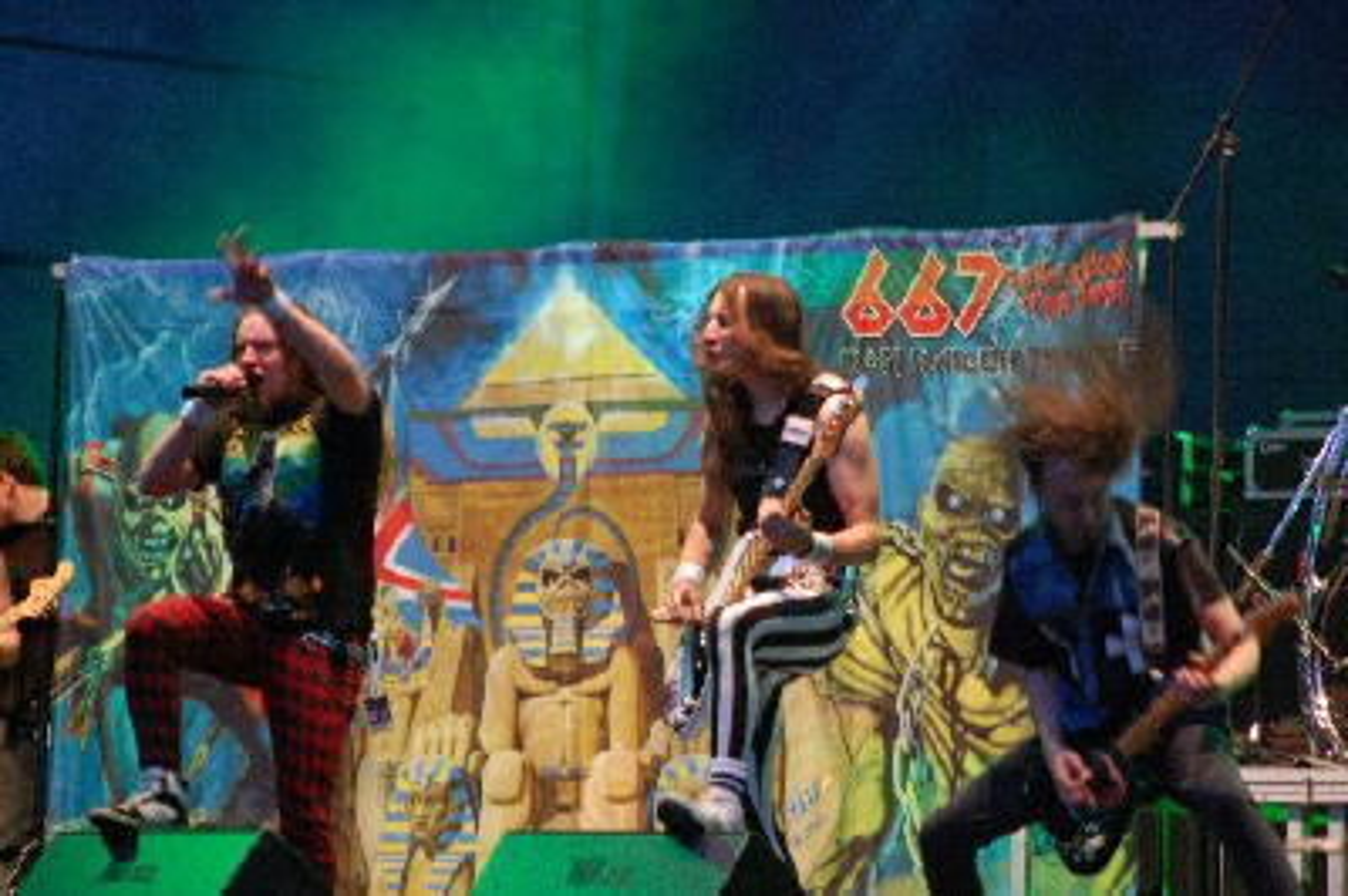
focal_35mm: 255
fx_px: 9540
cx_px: 674
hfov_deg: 8.1
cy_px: 448
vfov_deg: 5.4
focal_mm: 170
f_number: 5
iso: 1600
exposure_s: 1/30
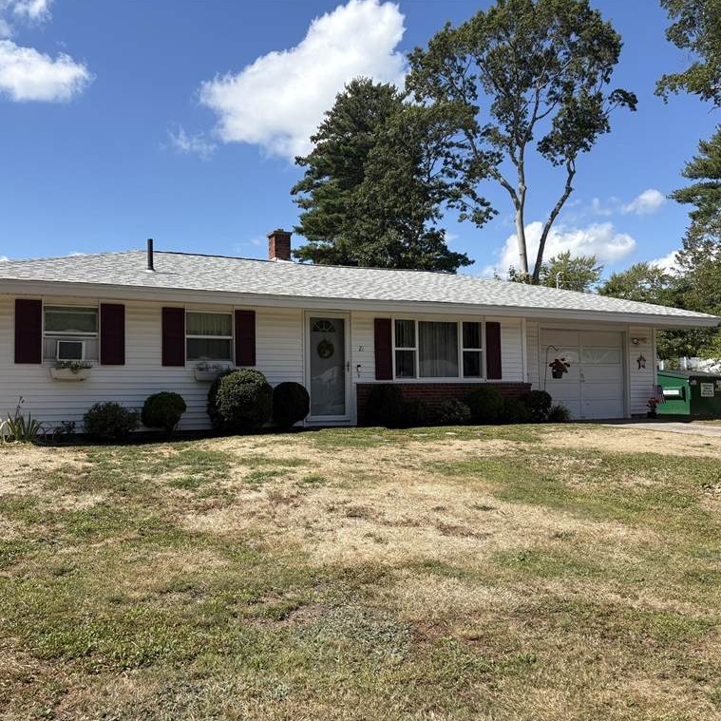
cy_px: 360
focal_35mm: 31
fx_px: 731
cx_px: 319
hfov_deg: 52.4
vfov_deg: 52.5
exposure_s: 1/2865
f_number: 1.6
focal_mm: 5.96
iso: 50
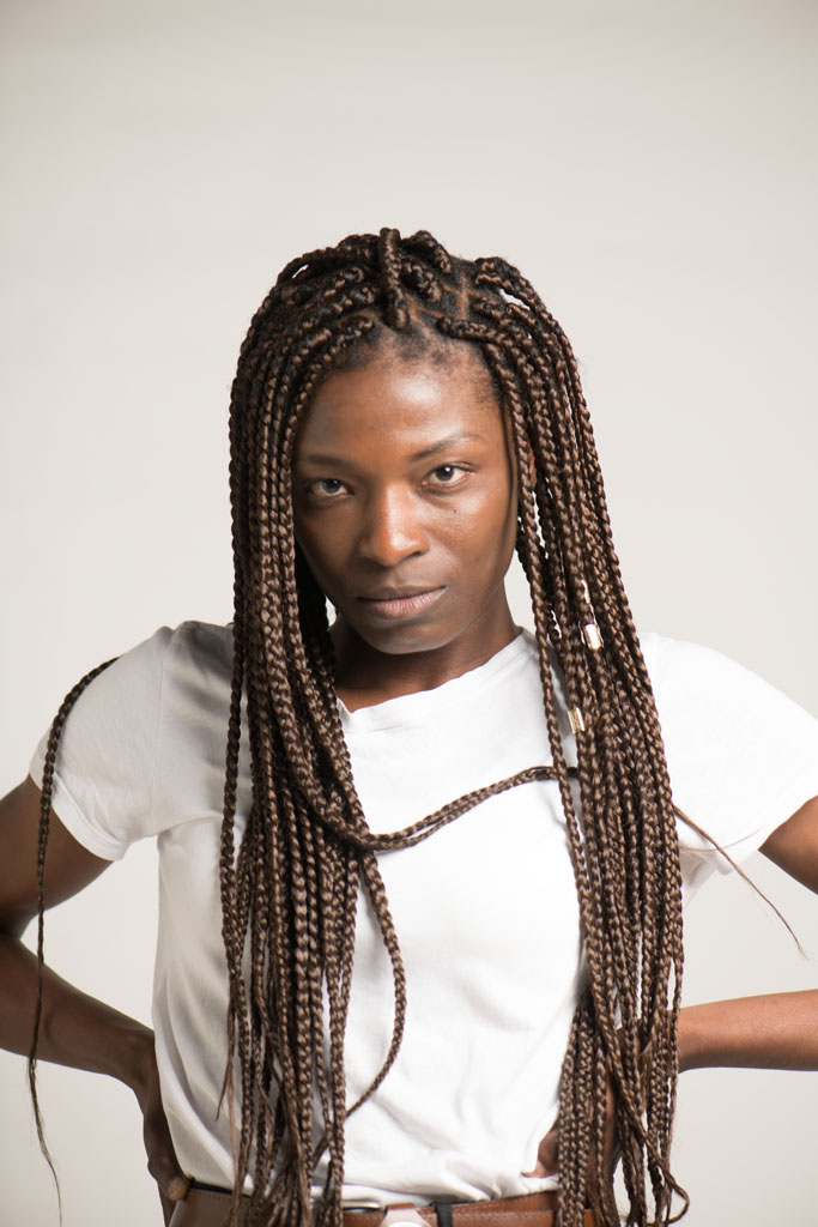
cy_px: 614
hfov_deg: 13.0
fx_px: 3577
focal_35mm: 105
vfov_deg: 19.5
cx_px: 409
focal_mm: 105
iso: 100
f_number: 4.5
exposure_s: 1/160
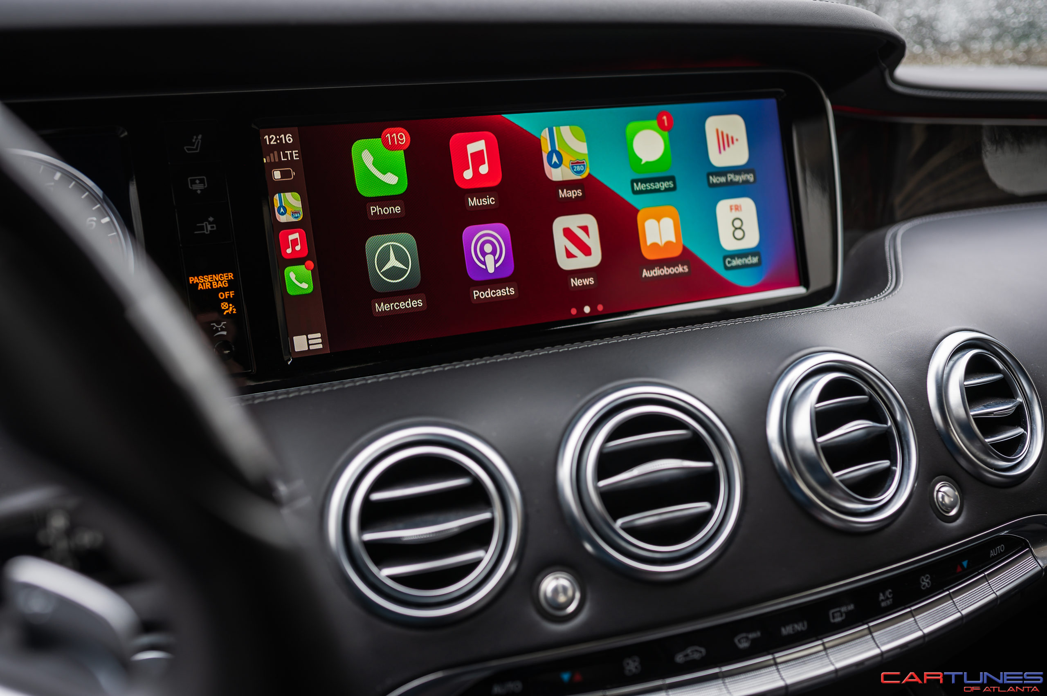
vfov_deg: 37.8
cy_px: 348
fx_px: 1017
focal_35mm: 35
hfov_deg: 54.5
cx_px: 524
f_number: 3.5
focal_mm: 35
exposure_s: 1/30
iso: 100
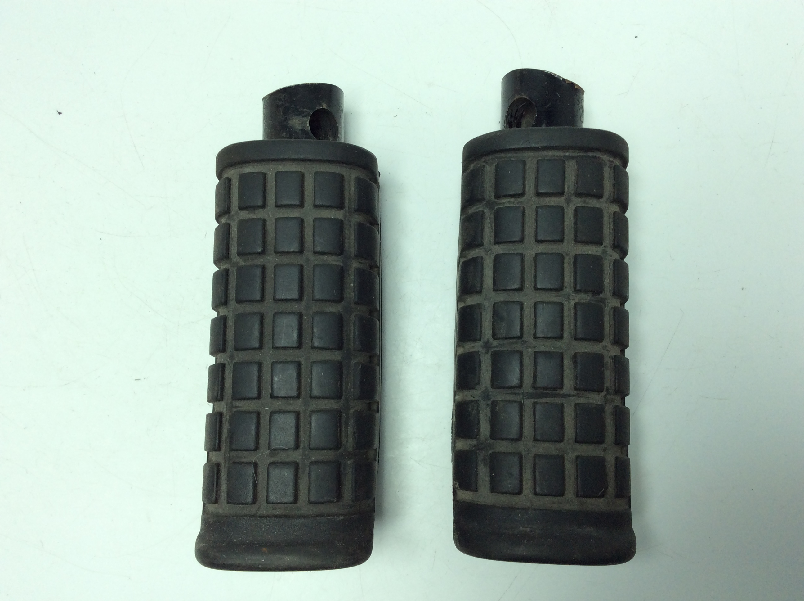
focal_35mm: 32
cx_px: 402
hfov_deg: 56.9
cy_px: 300
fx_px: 742
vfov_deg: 44.1
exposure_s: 1/344
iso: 32
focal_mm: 3.3
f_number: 2.4
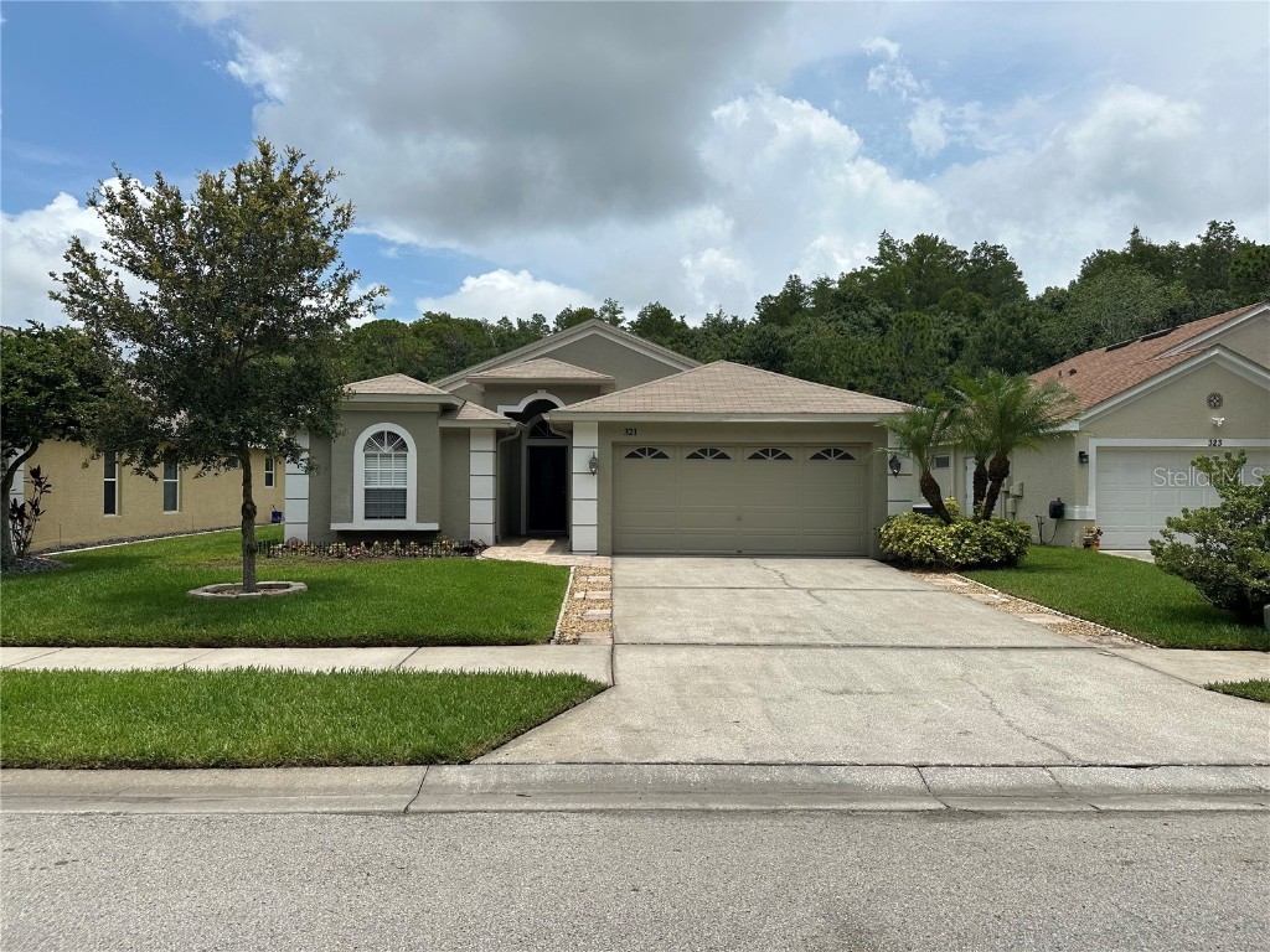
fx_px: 881
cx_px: 635
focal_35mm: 24
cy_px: 476
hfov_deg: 71.6
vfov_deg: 56.8
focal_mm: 6.86
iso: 80
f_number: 1.78
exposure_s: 1/8929
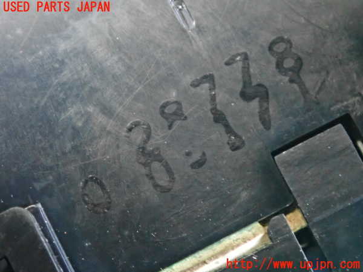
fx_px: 1049
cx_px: 182
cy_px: 136
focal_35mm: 100
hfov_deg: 19.6
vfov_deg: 14.8
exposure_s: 1/15
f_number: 4.9
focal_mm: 18
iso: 3200
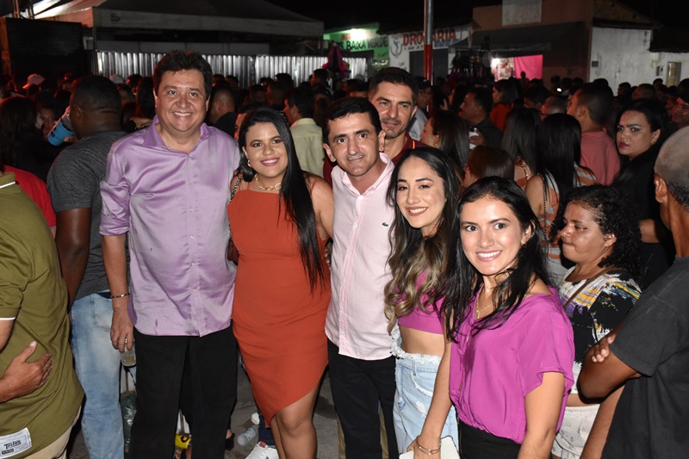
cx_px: 344
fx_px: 689
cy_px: 230
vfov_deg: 36.9
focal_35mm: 36
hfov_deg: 53.1
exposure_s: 1/100
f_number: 4.5
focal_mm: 24
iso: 3200
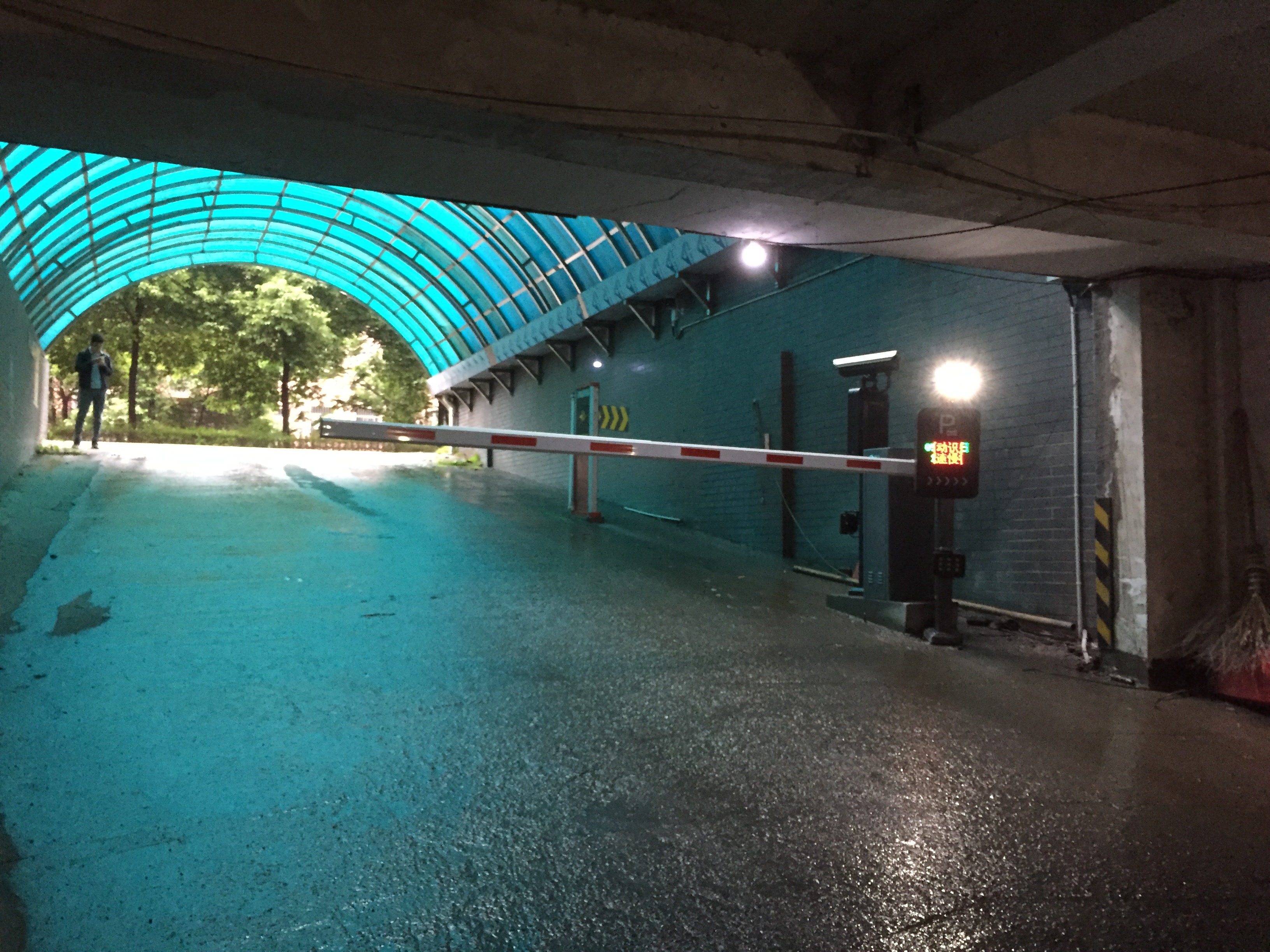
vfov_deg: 48.2
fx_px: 1064
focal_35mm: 29
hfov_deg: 61.7
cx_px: 635
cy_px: 476
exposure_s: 1/17
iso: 400
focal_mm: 4.15
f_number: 2.2
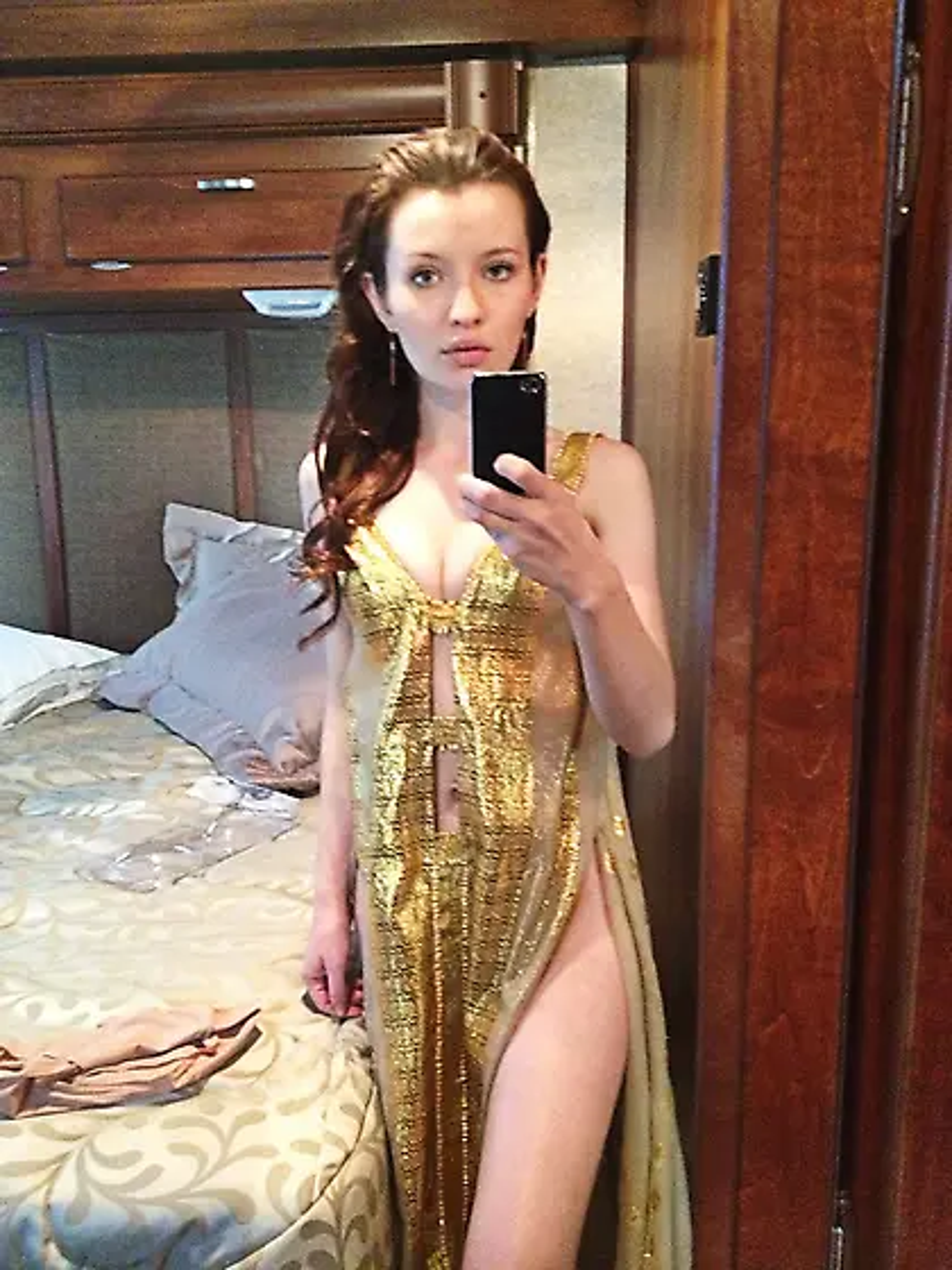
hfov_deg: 40.7
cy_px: 635
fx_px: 1283
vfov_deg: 52.6
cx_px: 476
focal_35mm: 35
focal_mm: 4.28
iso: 500
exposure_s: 1/15
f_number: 2.4
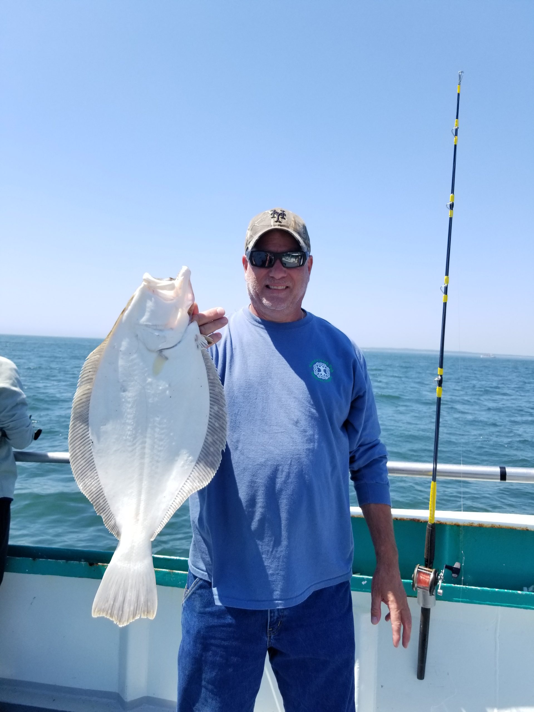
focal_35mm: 26
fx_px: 535
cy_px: 356
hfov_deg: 53.1
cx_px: 267
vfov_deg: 67.3
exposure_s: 1/1648
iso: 50
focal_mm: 4.25
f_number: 1.7
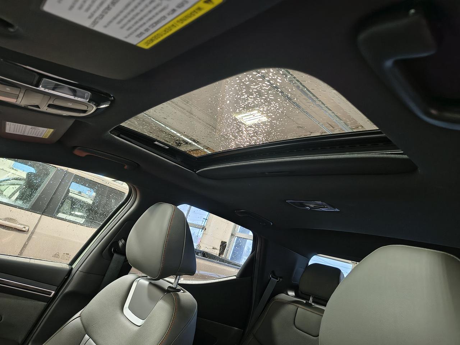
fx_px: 319
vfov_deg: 56.8
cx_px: 230
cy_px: 172
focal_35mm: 24
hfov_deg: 71.6
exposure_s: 1/30
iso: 1379
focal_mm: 5.56
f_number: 1.8
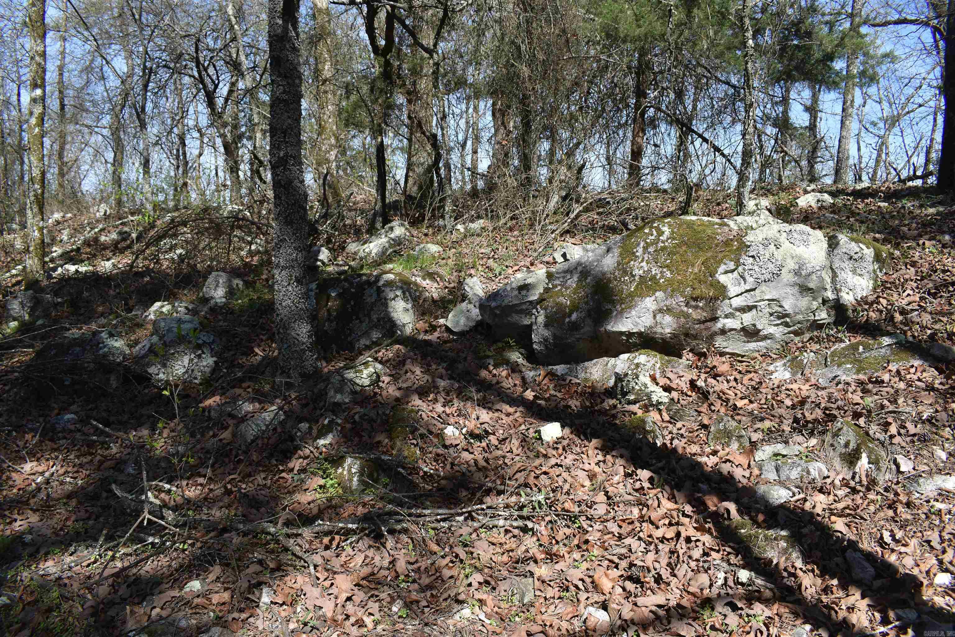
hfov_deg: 67.4
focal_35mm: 27
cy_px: 318
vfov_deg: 47.9
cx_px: 478
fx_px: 716
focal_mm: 18
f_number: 8
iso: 140
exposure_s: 1/250
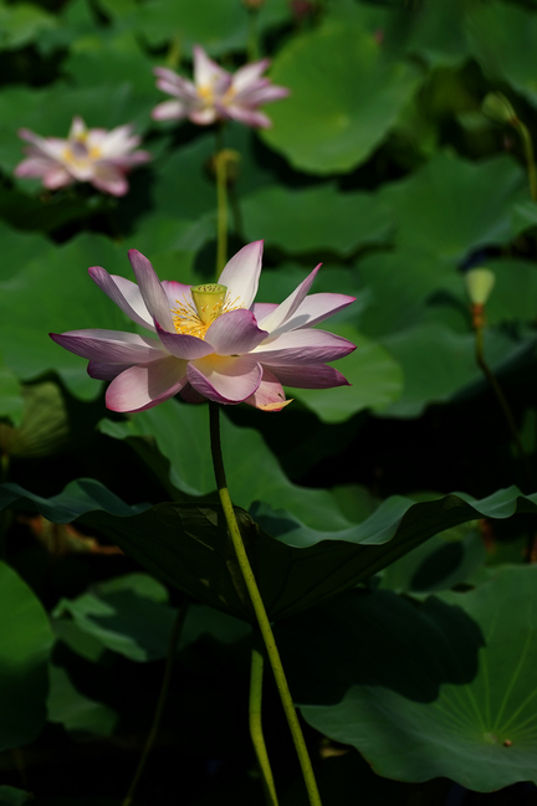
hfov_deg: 12.3
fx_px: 2486
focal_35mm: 111
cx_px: 207
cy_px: 436
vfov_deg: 18.4
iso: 160
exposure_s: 1/2000
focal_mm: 90
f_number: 4.5
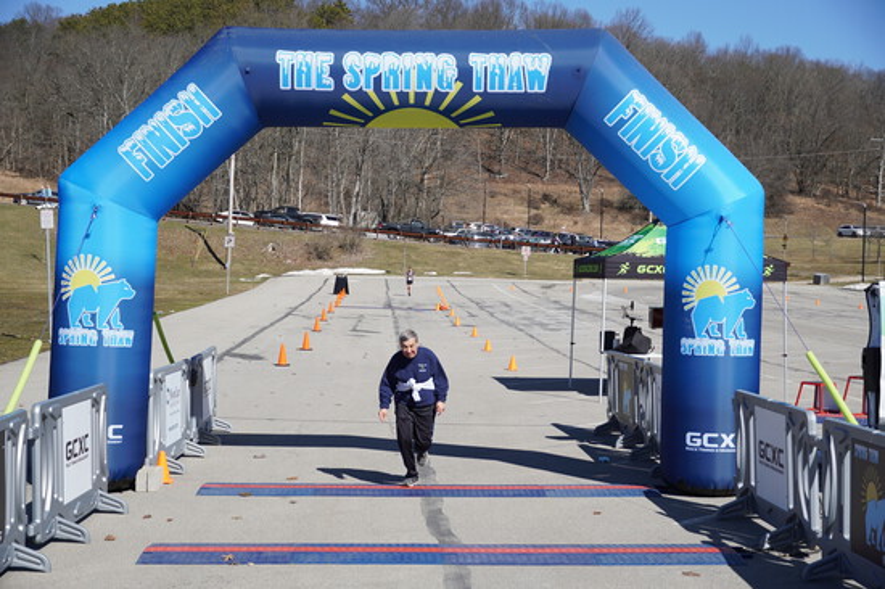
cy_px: 294
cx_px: 442
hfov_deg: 34.2
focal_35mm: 58
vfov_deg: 23.2
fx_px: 1437
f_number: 4.5
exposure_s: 1/1250
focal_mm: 39
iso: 160
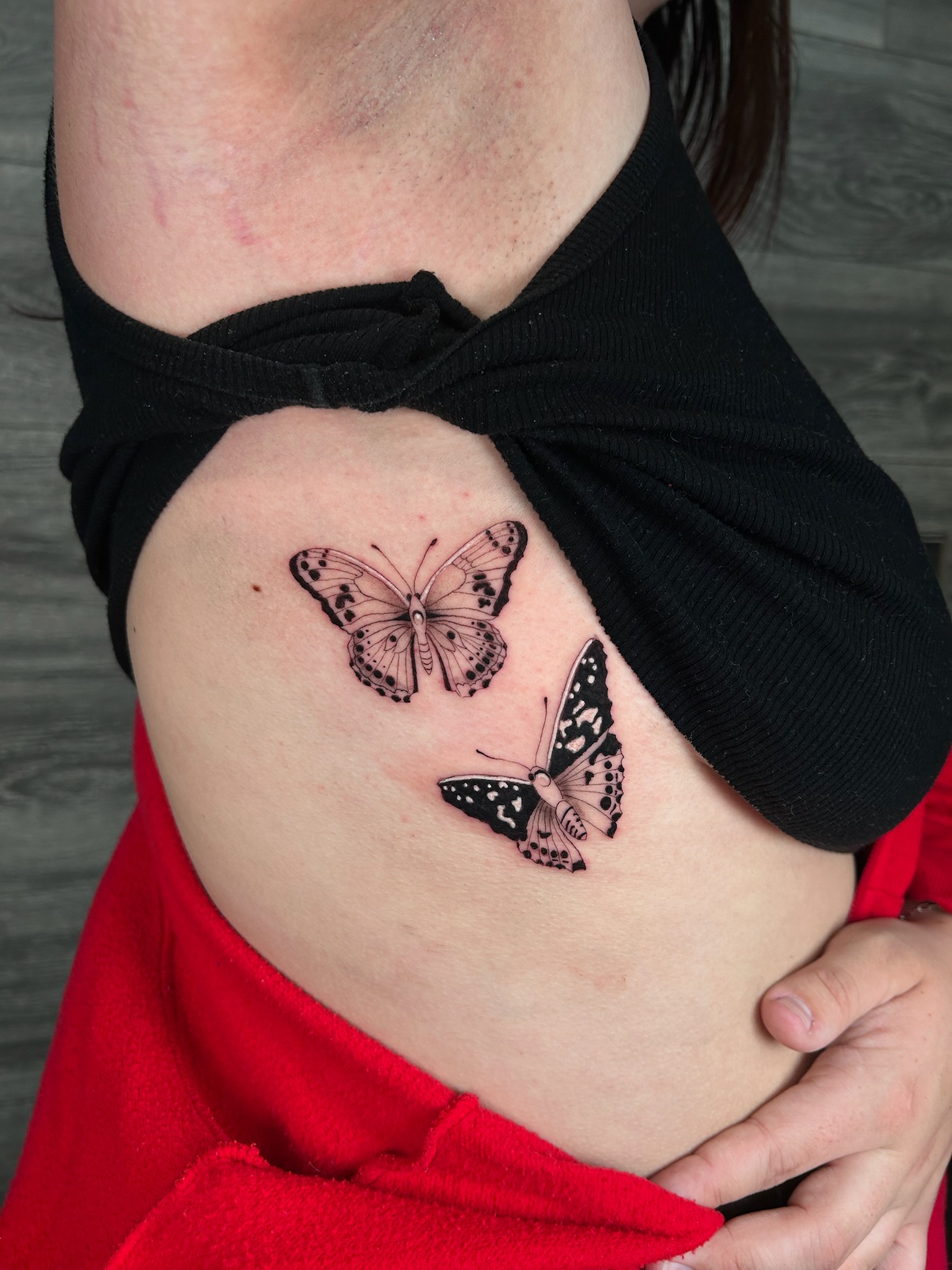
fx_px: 953
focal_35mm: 26
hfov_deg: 53.1
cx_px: 476
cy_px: 635
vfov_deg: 67.3
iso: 50
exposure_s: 1/120
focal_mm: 5.7
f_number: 1.5
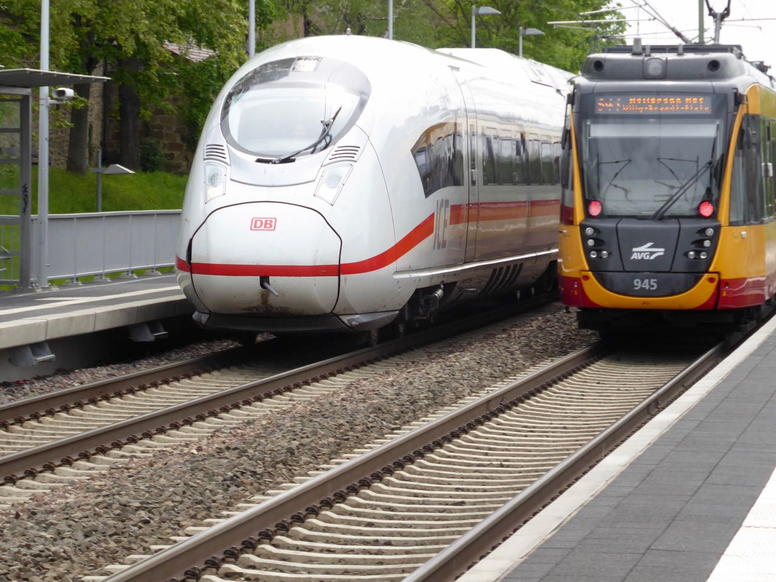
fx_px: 4282
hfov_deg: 10.4
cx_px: 388
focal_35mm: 191
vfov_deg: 7.8
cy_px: 291
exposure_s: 1/320
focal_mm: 30.9
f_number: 5.6
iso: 160
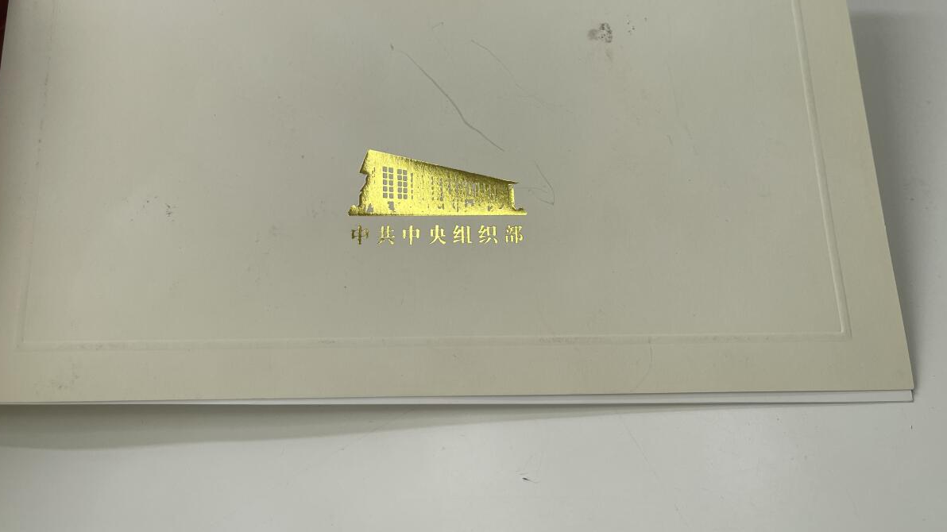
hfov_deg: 60.9
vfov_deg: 36.2
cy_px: 169
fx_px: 803
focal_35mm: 32
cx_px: 436
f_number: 1.6
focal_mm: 5.1
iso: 32
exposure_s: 1/402
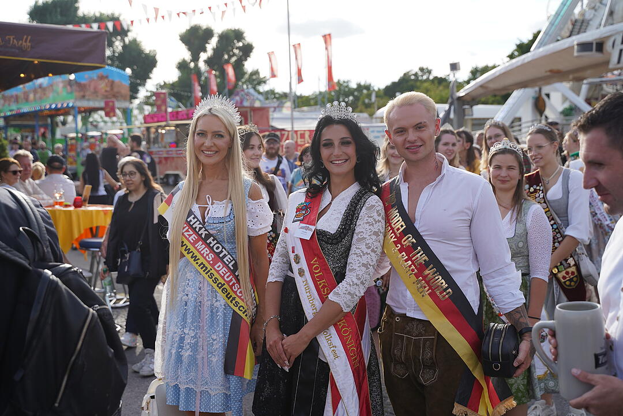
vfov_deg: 29.9
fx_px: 779
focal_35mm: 45
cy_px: 208
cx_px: 312
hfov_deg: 43.6
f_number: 4
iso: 100
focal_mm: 45
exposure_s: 1/400
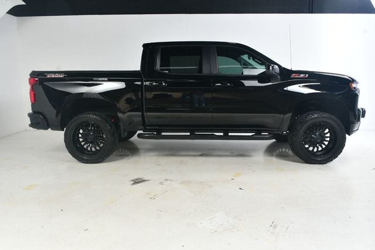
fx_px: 281
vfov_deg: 47.9
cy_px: 125
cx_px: 188
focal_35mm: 27
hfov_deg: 67.4
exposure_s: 1/160
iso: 100
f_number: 9
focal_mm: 18
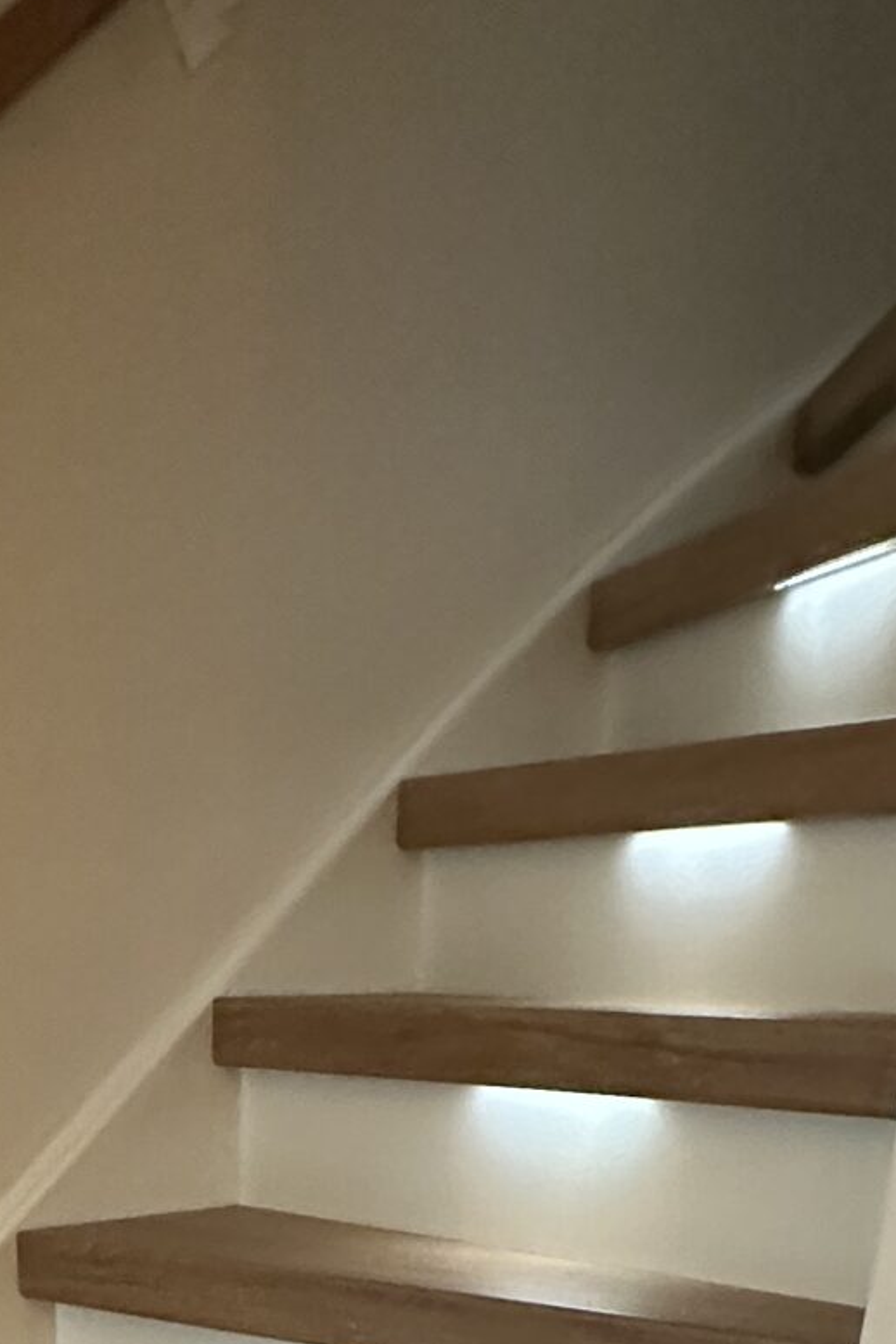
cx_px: 182
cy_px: 1799
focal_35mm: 48
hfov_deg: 27.5
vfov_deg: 30.9
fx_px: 1792
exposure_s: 1/59
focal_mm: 2.22
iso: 800
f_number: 2.2
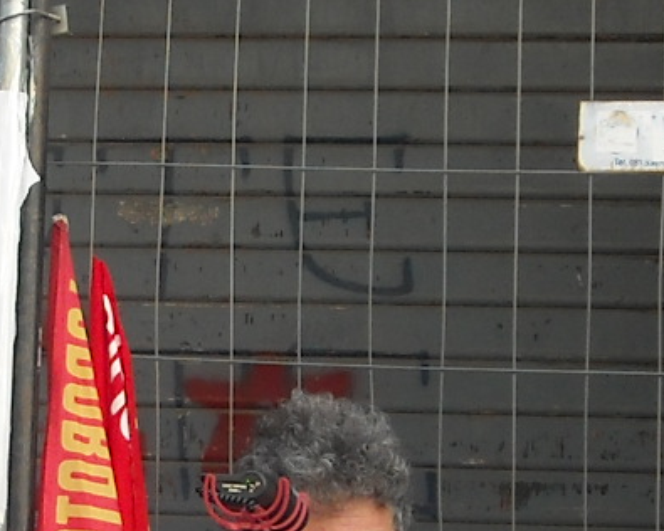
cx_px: 30
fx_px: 3478
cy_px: 361
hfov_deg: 10.8
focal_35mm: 177
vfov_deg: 8.7
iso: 64
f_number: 2.8
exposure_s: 1/201
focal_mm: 5.7
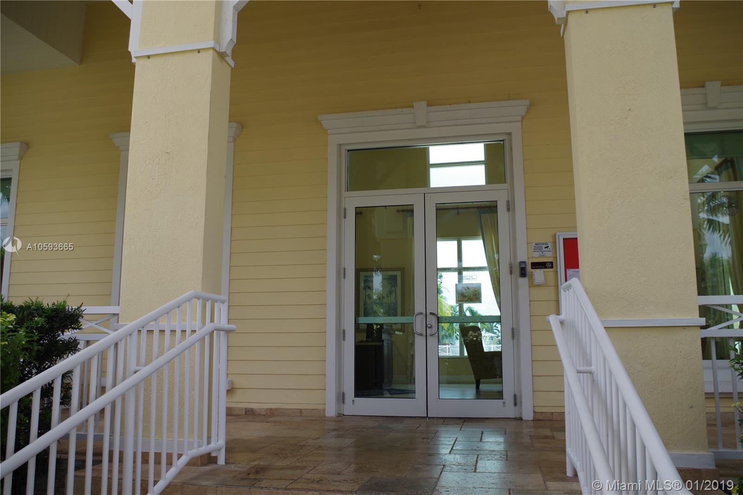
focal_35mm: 30
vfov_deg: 43.6
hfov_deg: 61.9
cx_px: 372
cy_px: 248
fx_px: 619
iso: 100
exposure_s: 1/125
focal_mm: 20
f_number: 5.6
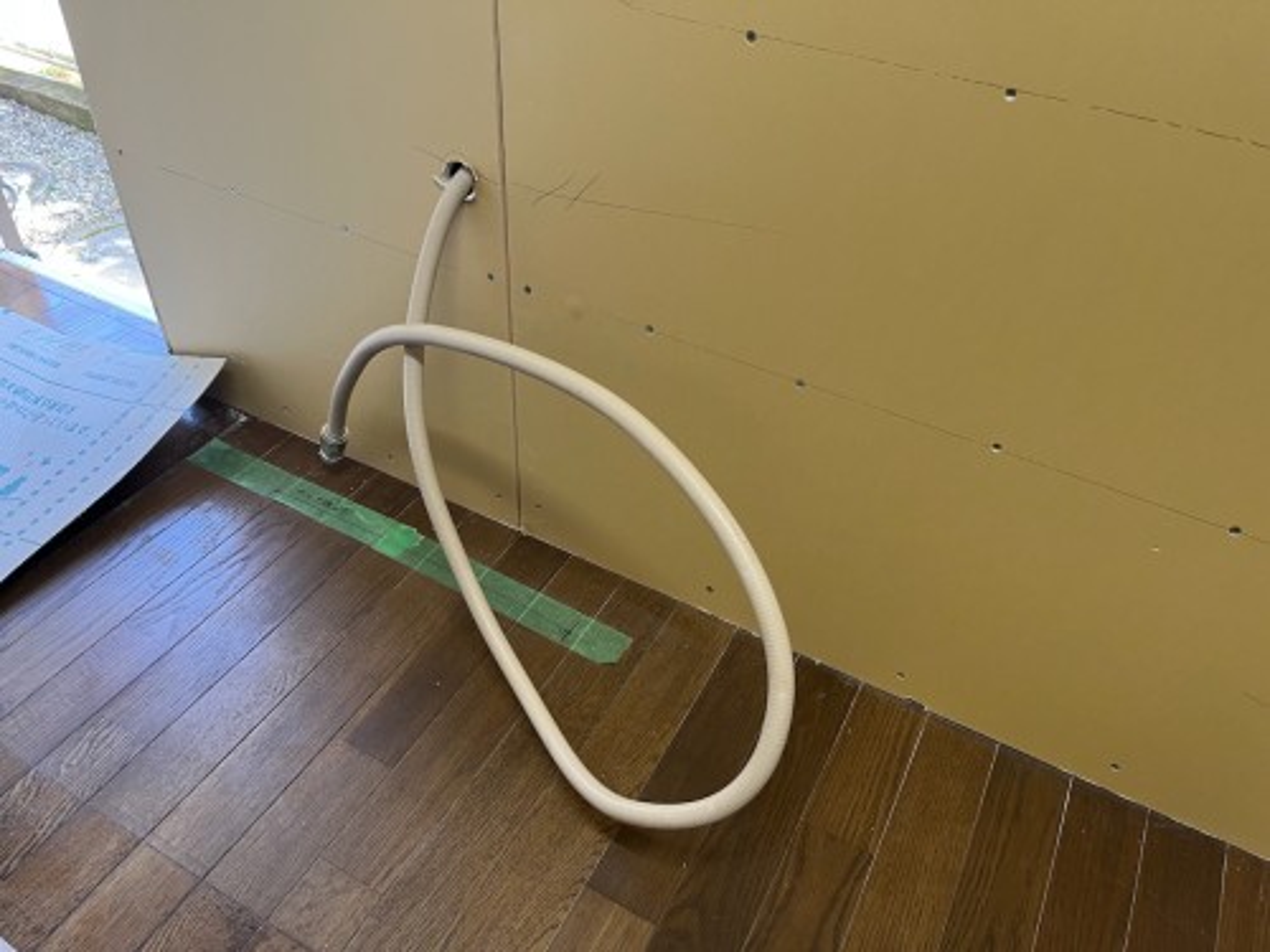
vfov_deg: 53.1
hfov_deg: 67.3
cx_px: 635
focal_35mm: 26
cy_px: 476
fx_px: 954
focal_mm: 5.1
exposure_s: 1/50
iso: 100
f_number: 1.6
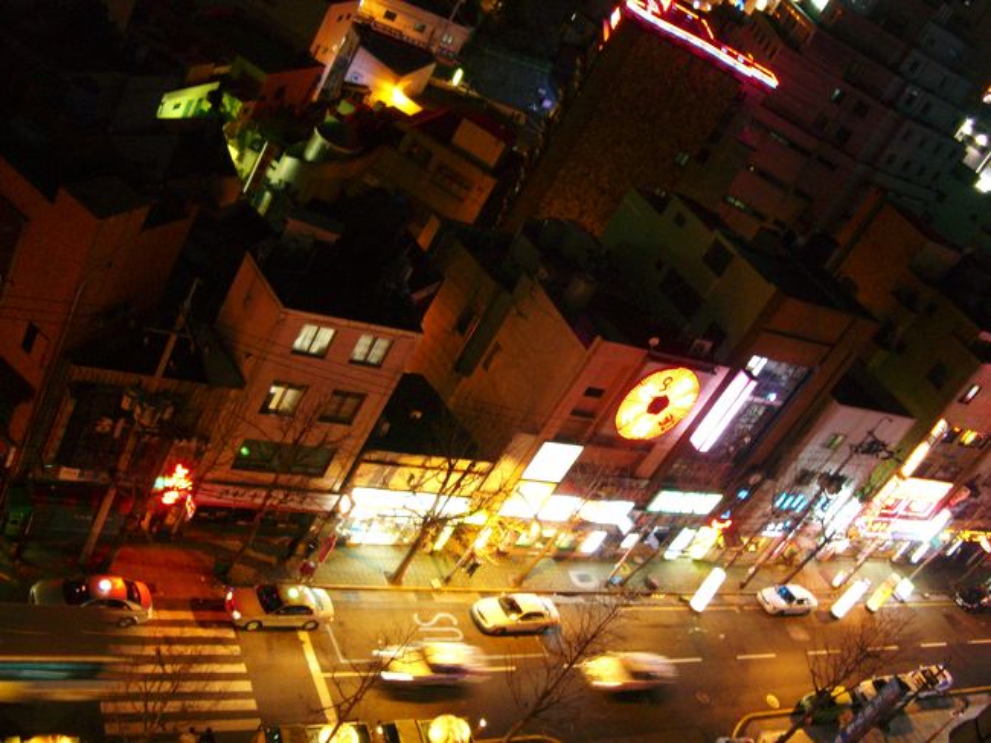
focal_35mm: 38
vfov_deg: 37.7
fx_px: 1087
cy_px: 372
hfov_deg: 49.0
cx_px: 496
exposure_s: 1/4
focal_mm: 7.9
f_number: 2.8
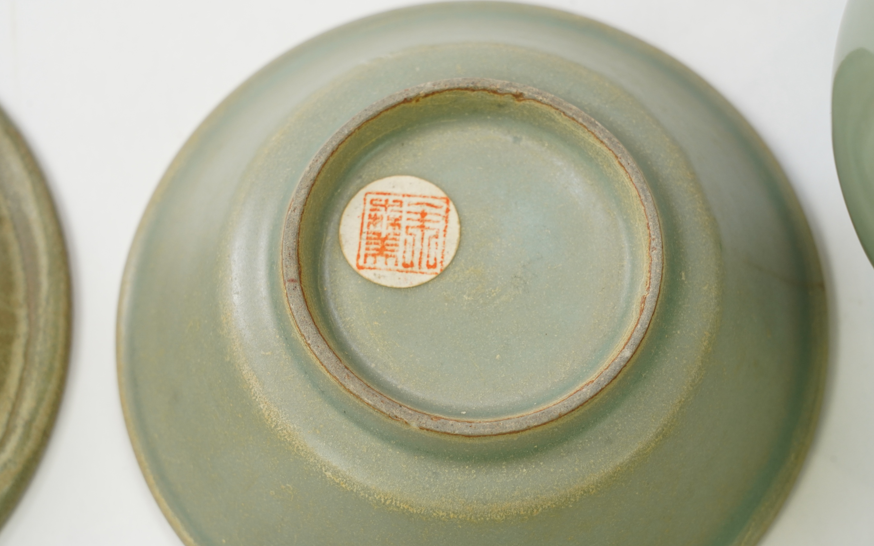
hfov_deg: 19.3
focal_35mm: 108
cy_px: 264
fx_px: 2573
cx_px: 435
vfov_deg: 12.1
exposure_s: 1/125
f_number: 10
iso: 1000
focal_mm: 105
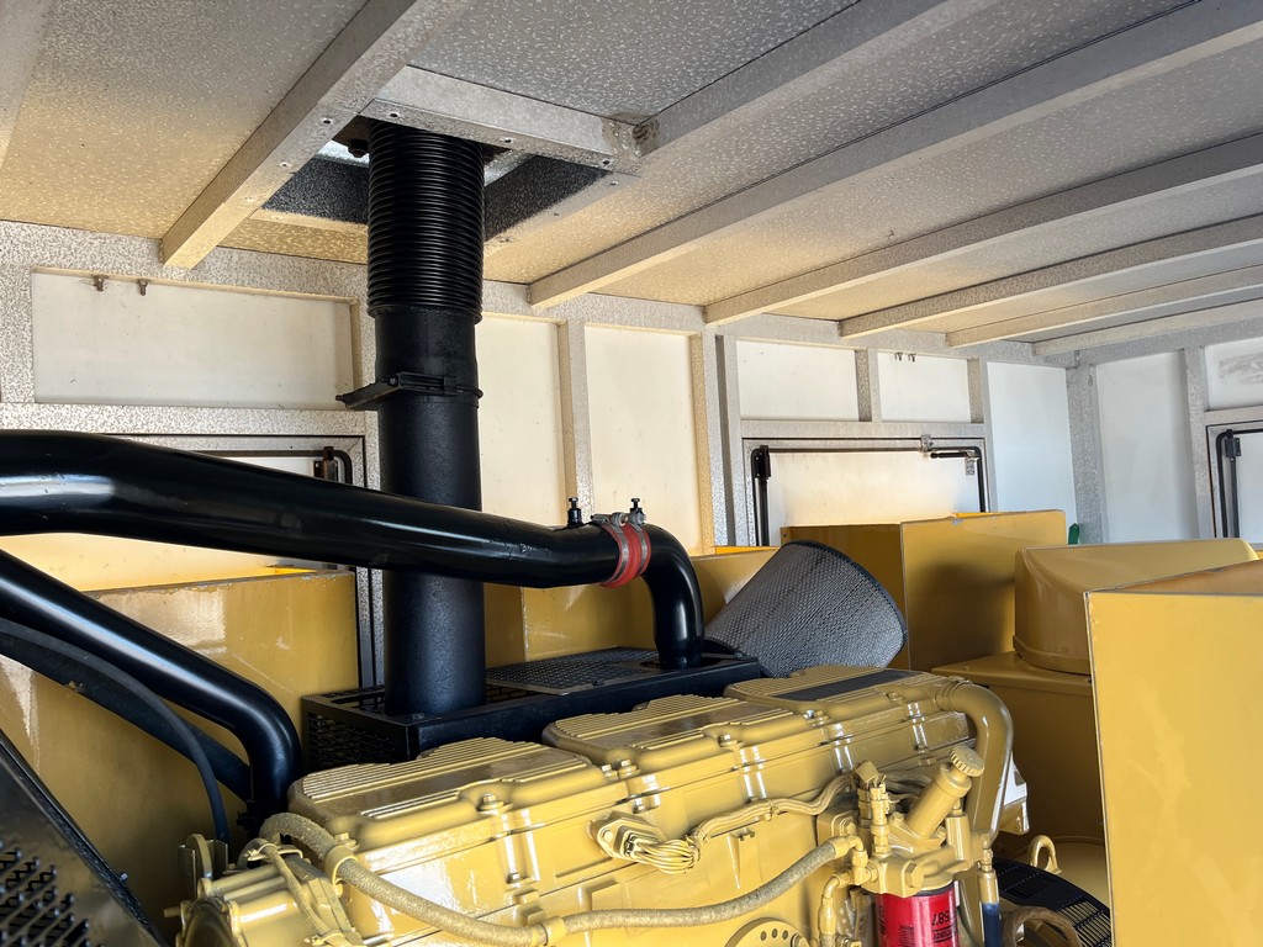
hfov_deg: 67.3
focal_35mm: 26
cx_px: 632
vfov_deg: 53.1
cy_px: 474
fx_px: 949
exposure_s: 1/121
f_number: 1.6
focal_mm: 5.1
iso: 40
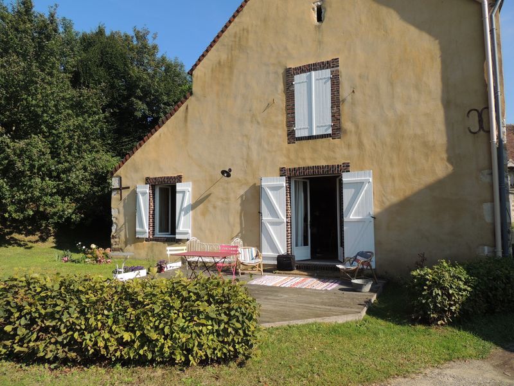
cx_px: 257
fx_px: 356
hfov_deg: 71.6
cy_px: 193
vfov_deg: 56.8
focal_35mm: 24
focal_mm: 4.3
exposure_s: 1/1250
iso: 100
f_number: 3
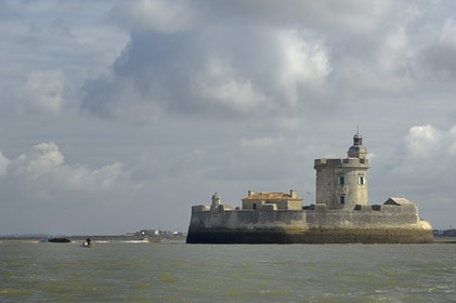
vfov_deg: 9.0
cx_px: 228
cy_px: 152
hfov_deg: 13.4
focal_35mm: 153
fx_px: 1936
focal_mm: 102
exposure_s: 1/500
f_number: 5.3
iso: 100
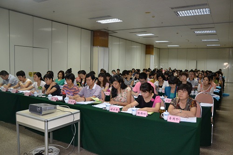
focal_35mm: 27
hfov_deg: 67.4
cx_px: 116
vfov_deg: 47.9
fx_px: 175
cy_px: 78
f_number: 3.5
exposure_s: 1/60
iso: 1800
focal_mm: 18
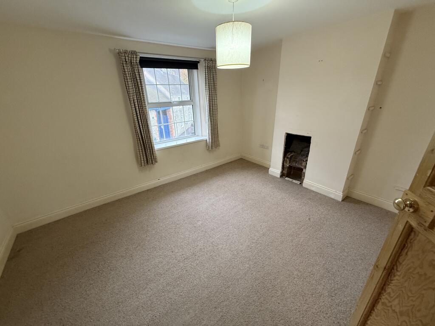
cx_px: 218
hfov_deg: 102.1
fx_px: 176
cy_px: 163
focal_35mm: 14
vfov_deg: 85.7
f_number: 2.2
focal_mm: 2.22
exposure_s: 1/50
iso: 250
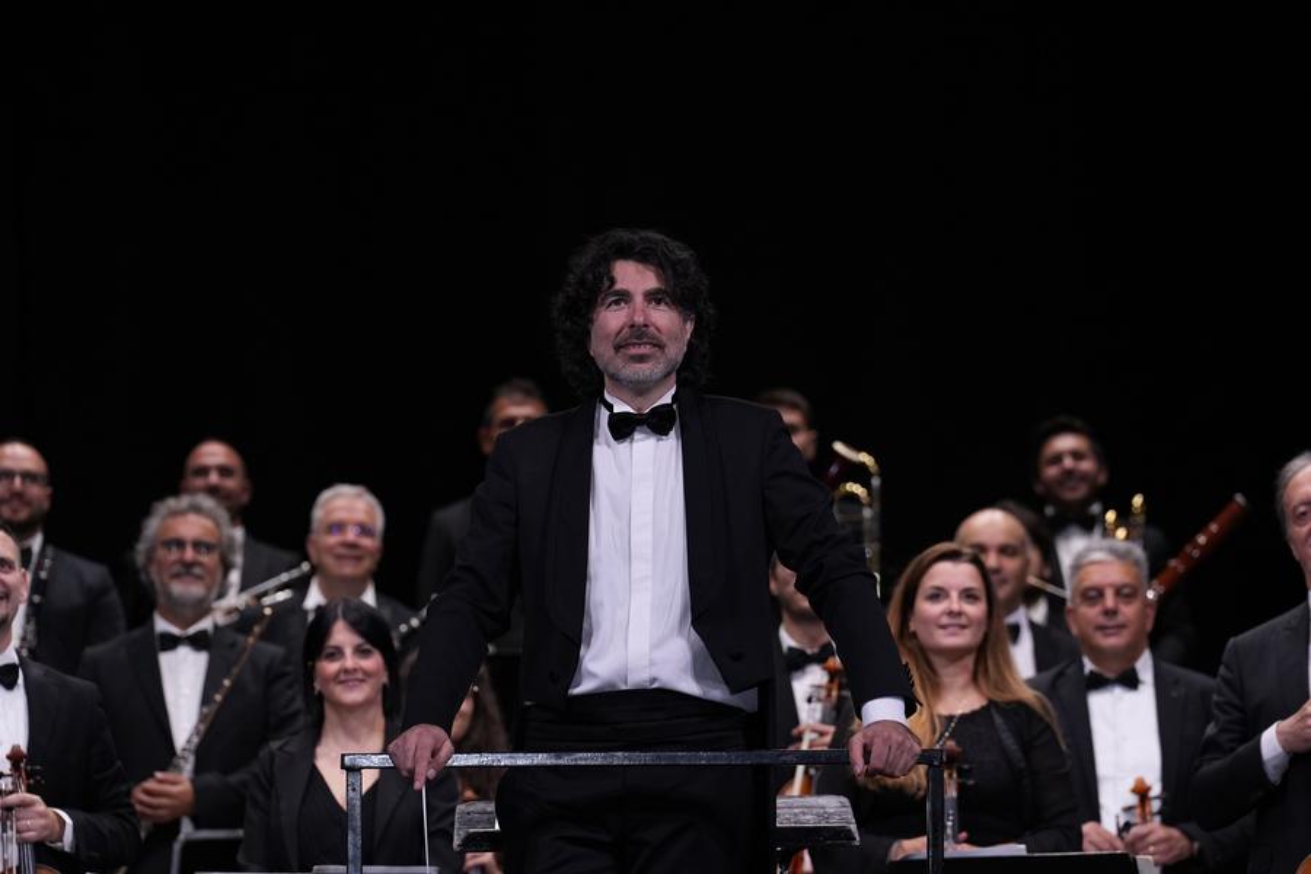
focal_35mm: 180
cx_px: 656
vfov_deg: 7.6
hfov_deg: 11.4
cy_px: 437
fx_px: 6554
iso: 2000
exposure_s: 1/200
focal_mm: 180
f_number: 4.5
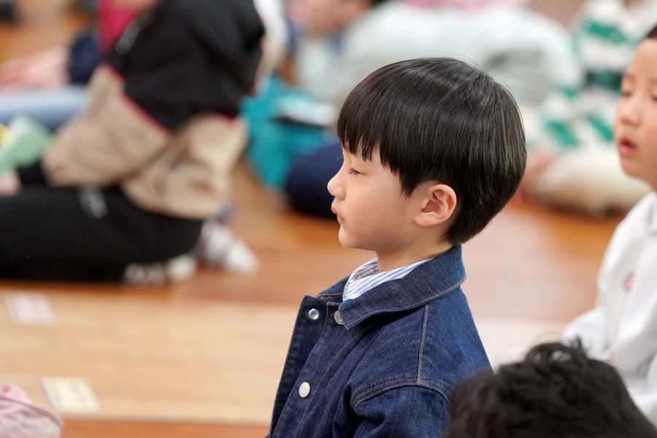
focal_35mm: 200
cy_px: 219
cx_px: 328
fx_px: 3650
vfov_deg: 6.9
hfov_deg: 10.3
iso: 4000
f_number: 4
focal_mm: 200
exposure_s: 1/250
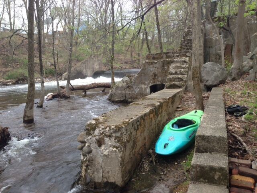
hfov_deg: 55.4
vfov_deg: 42.9
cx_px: 128
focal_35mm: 33
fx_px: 245
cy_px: 96
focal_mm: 4.12
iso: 64
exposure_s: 1/60
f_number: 2.4
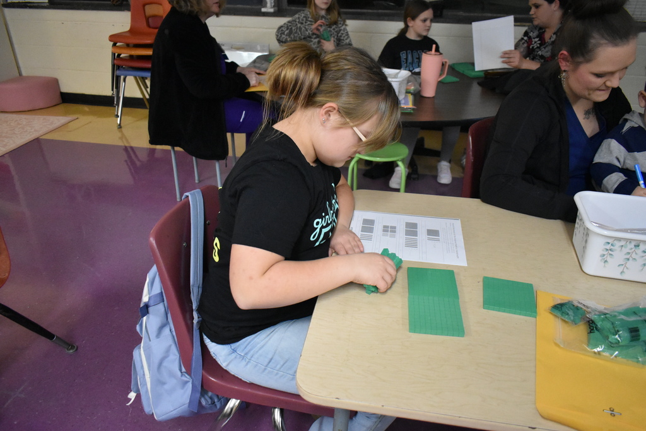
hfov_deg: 67.4
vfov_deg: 47.9
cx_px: 323
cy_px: 216
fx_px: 485
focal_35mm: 27
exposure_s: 1/125
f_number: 3.5
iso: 5000
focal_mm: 18
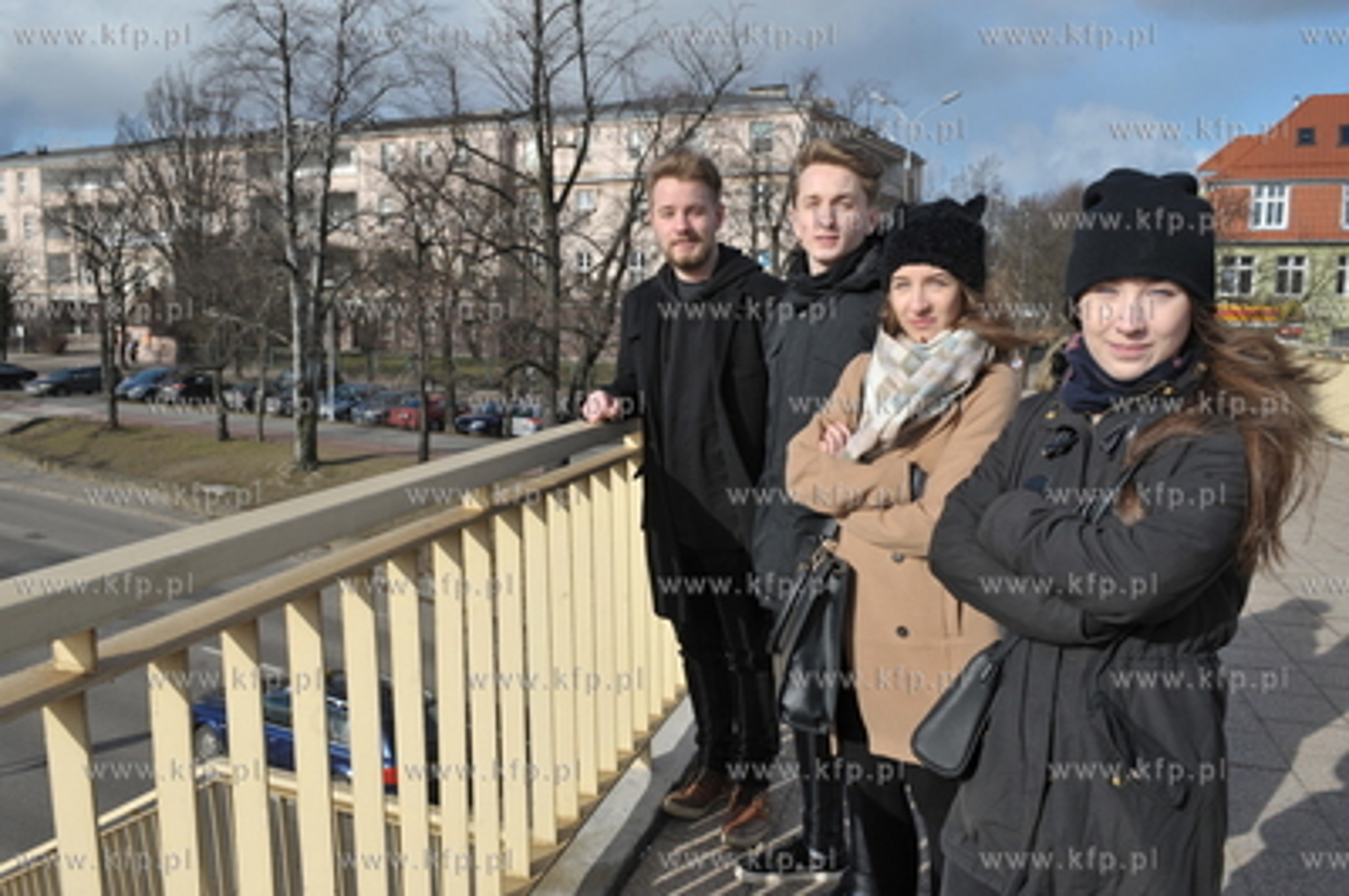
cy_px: 448
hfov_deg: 63.7
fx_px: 1086
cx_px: 674
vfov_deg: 44.9
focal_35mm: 29
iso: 400
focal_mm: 29
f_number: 9
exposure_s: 1/1000
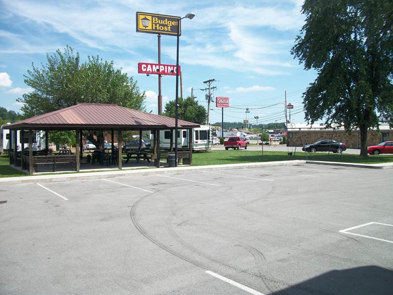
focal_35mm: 32
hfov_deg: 56.8
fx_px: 363
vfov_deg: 44.2
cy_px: 148
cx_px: 196
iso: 80
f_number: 8.8
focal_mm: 5.7
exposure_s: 1/125
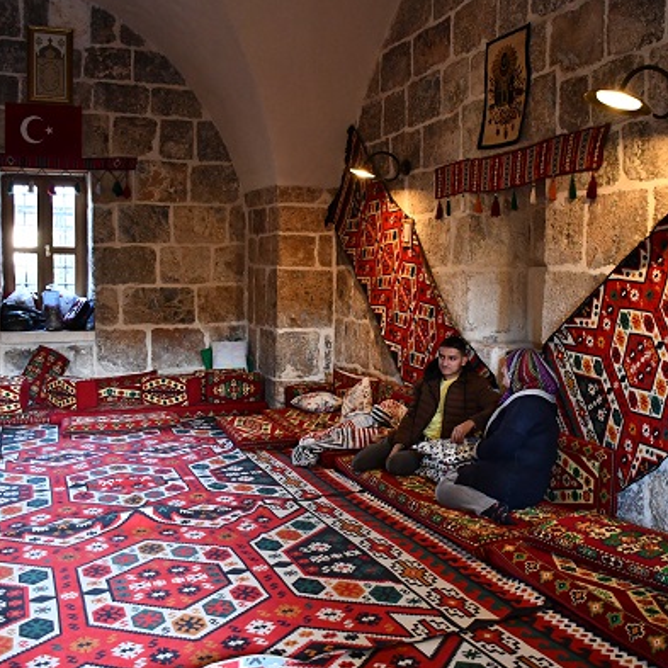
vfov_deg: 47.2
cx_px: 393
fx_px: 764
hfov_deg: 47.0
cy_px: 331
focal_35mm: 35
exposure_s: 1/80
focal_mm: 18
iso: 3200
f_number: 3.5
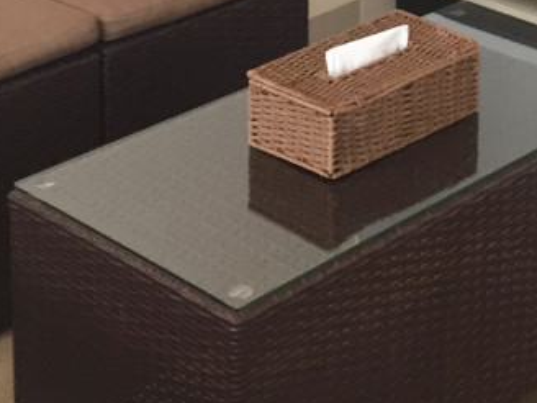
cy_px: -337
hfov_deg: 18.2
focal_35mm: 106
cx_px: 490
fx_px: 1644
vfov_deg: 12.6
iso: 32
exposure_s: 1/30
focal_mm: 4.15
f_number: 2.2
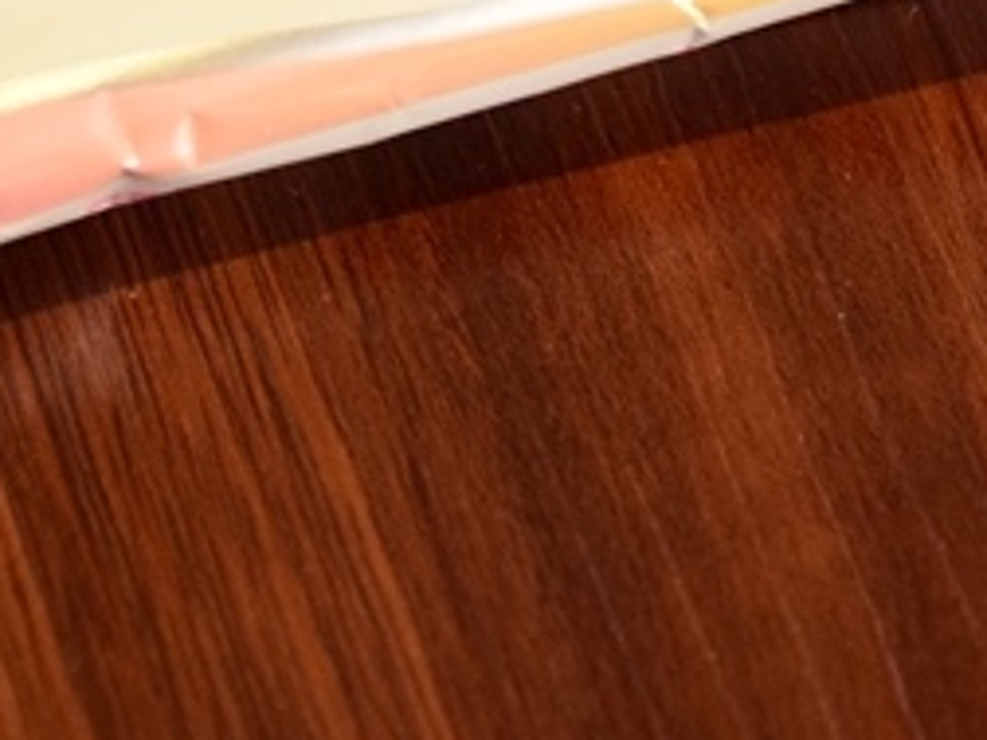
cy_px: -433
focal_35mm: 258
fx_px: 7354
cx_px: 439
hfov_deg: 7.7
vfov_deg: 5.7
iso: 1600
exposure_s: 1/100
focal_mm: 45
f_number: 5
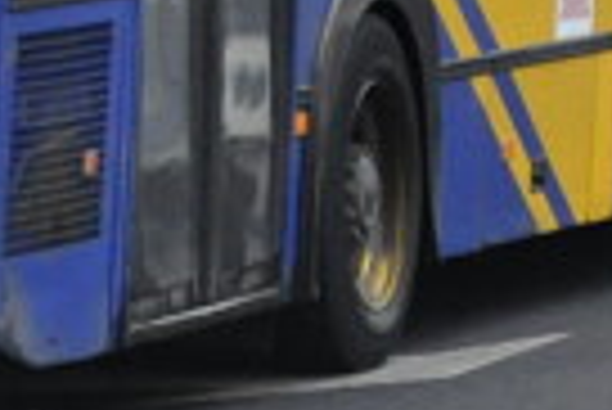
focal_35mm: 546
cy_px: -622
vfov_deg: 2.5
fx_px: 9297
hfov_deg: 3.7
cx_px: -432
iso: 1600
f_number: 5.6
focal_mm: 55
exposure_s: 1/160
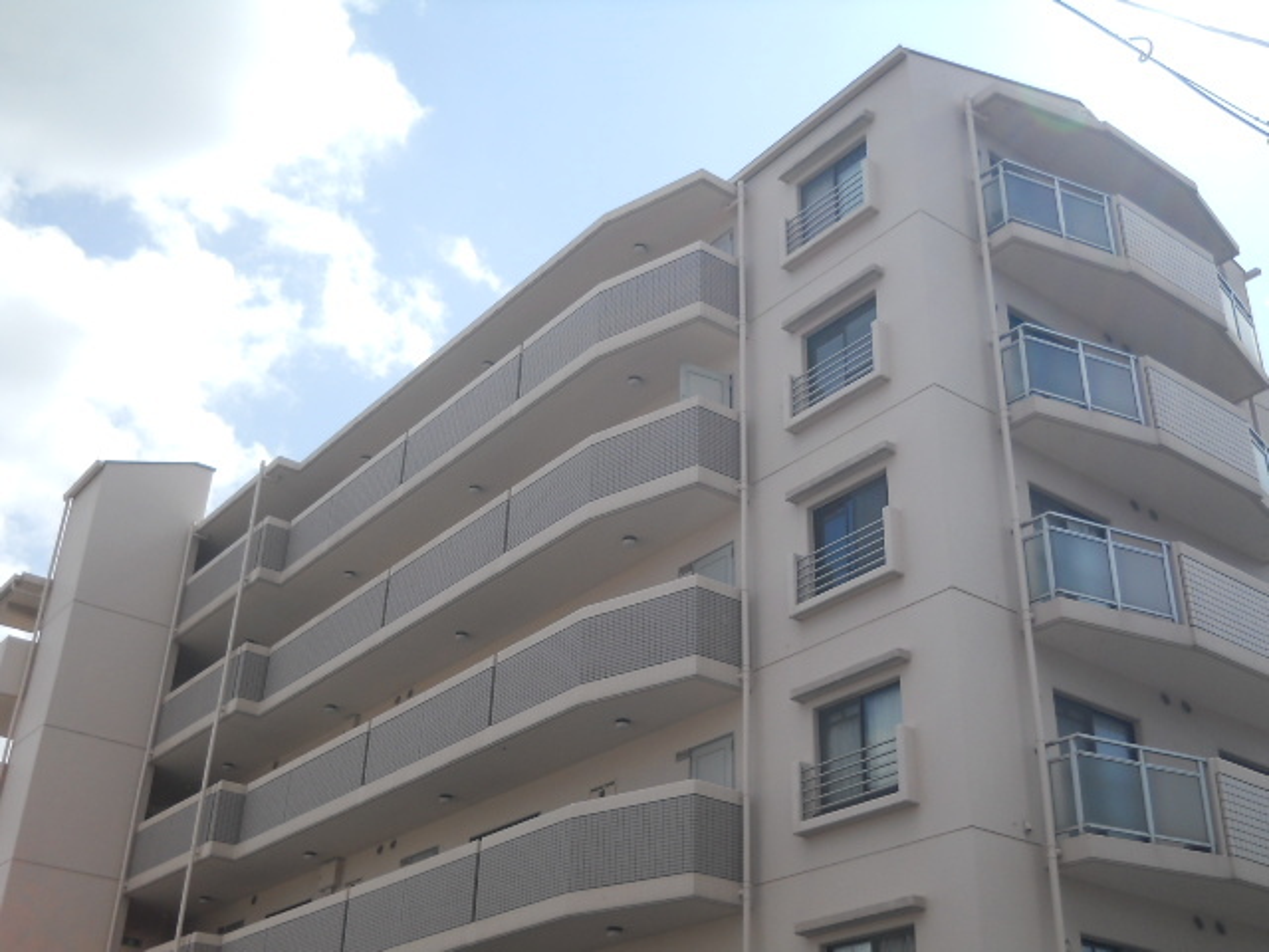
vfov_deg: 35.1
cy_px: 476
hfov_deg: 45.8
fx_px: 1503
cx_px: 634
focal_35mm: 41
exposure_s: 1/400
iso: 80
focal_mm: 6.72
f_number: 5.5
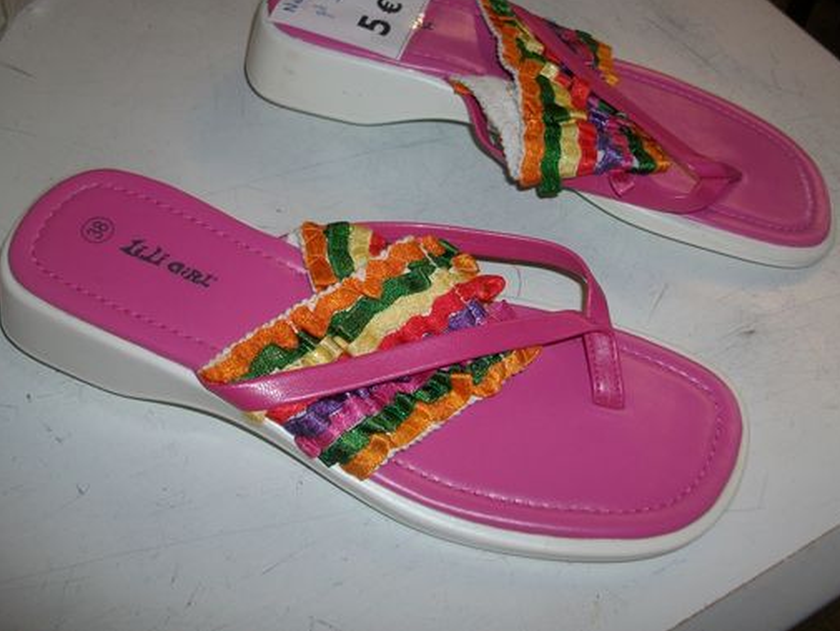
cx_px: 416
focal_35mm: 38
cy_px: 258
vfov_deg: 37.6
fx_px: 922
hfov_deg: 49.0
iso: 80
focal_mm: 5.7
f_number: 2.9
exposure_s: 1/40
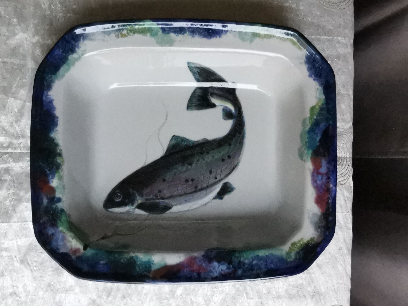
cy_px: 153
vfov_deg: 40.7
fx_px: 413
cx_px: 204
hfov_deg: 52.6
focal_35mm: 35
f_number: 2.2
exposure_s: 1/16.7
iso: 1250
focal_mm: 2.26
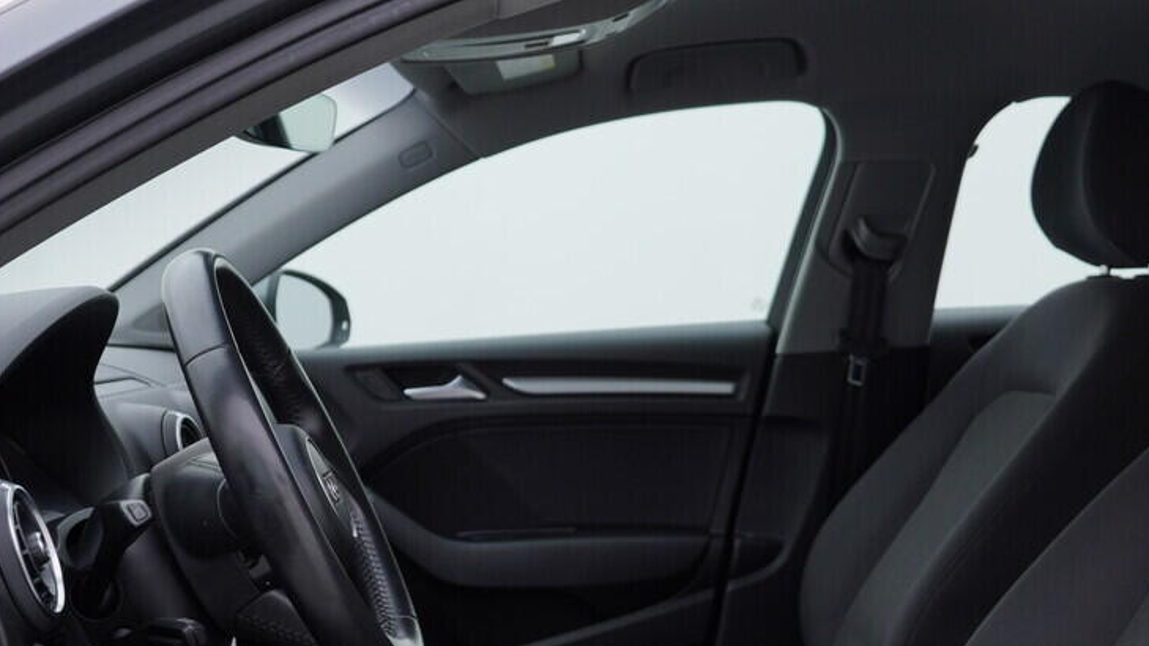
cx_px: 539
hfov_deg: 39.2
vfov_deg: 22.6
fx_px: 1615
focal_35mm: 53
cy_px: 412
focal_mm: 24
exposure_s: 1/60
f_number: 4
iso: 125
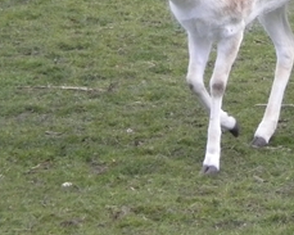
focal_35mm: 269
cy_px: -36
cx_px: 273
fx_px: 2340
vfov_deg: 5.7
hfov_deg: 7.2
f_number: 5.9
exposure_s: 1/398
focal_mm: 18.9
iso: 400
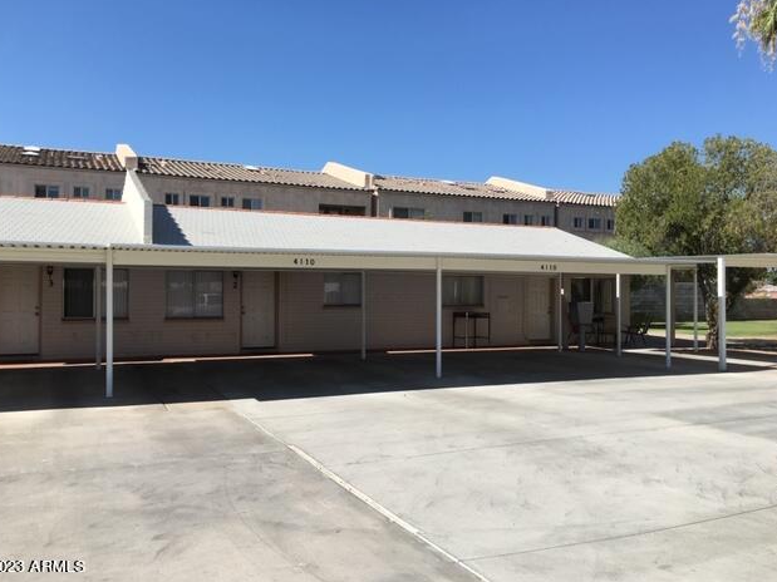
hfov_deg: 60.0
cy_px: 292
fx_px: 673
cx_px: 384
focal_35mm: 30
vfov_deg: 46.8
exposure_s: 1/1508
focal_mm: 4.15
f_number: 2.2
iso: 25
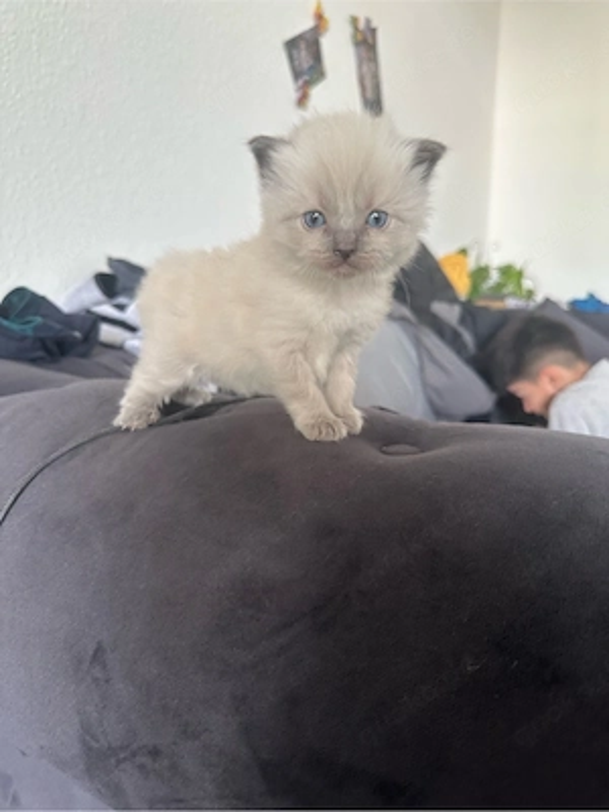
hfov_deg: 56.8
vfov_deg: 71.6
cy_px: 406
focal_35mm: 24
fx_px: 563
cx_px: 304
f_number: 1.78
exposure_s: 1/70
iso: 250
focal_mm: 6.86
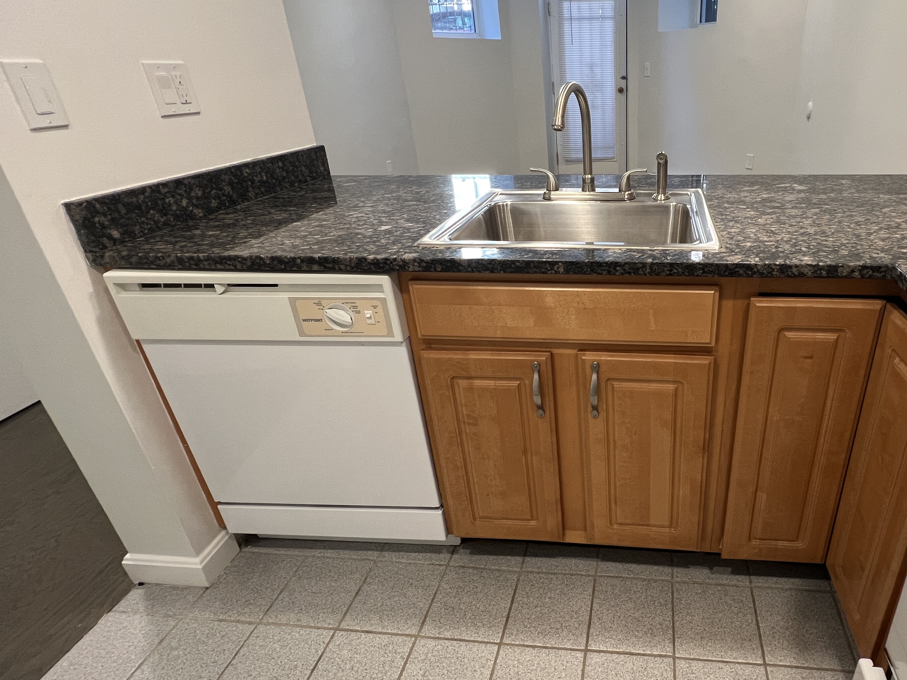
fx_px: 498
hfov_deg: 81.8
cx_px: 606
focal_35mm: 19
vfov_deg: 68.6
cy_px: 325
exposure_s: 1/60
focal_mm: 1.57
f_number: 1.8
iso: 200
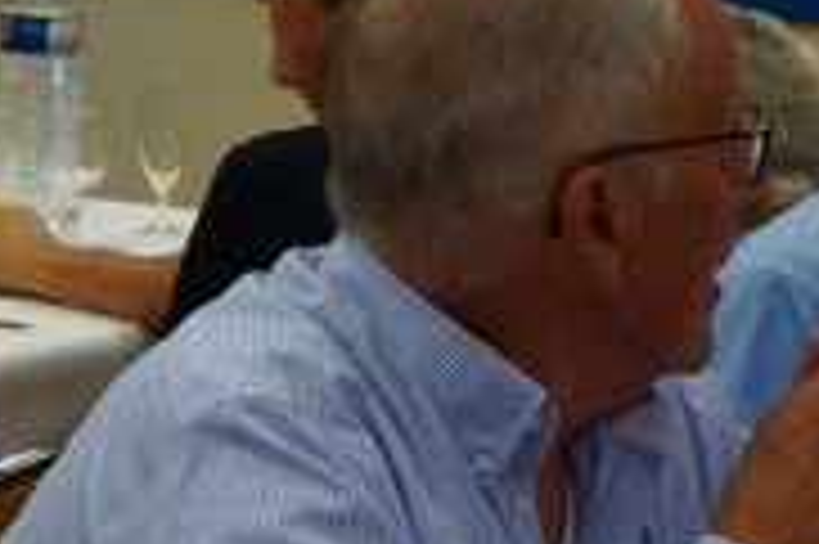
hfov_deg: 9.2
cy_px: 548
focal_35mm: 220
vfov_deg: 6.2
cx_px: -252
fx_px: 5000
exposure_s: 1/160
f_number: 4.5
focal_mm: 26
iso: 1600
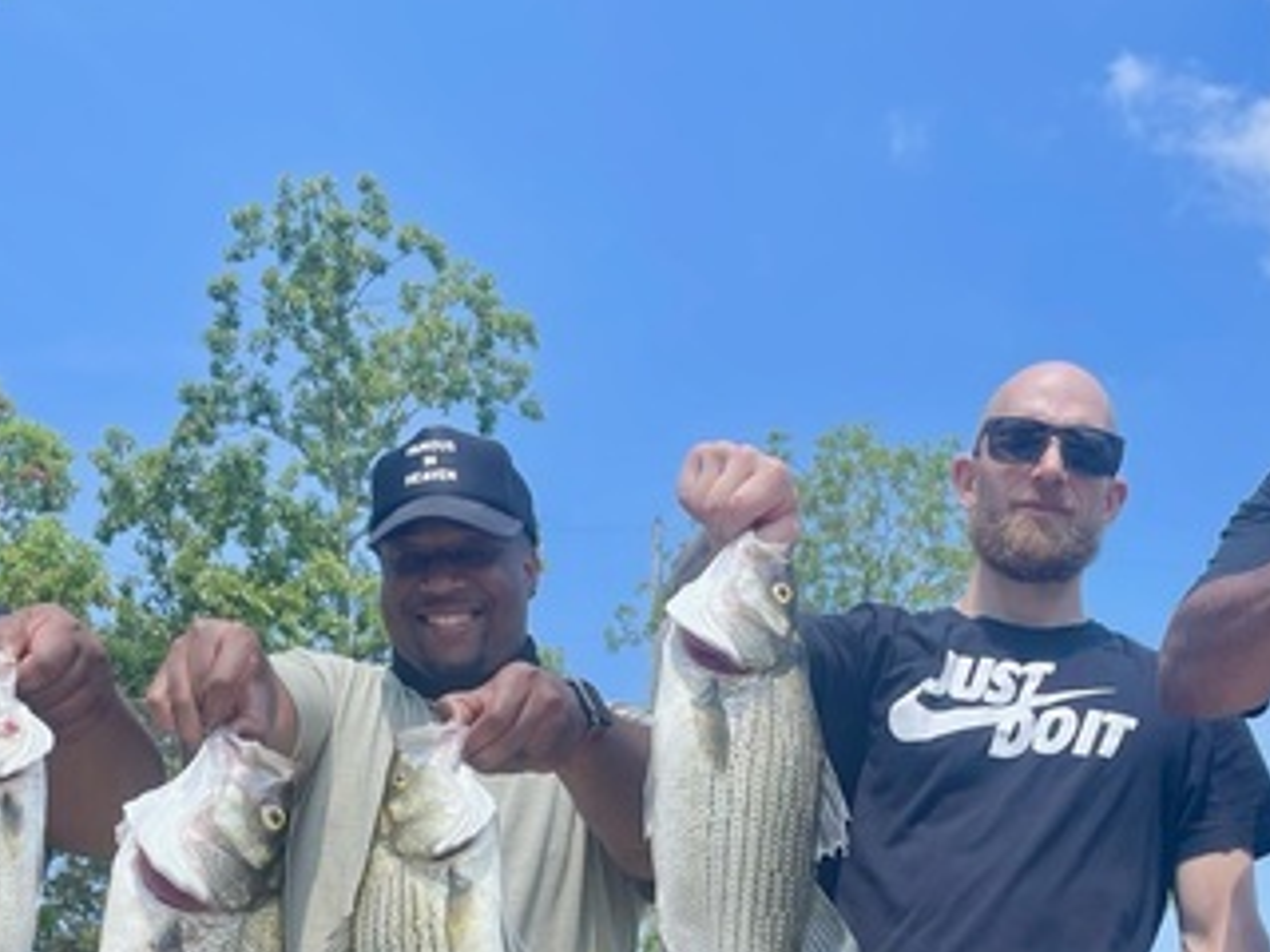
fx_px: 1908
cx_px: 714
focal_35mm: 52
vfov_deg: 26.6
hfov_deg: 36.8
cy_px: 932
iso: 32
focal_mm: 4.2
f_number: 1.6
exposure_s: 1/1715
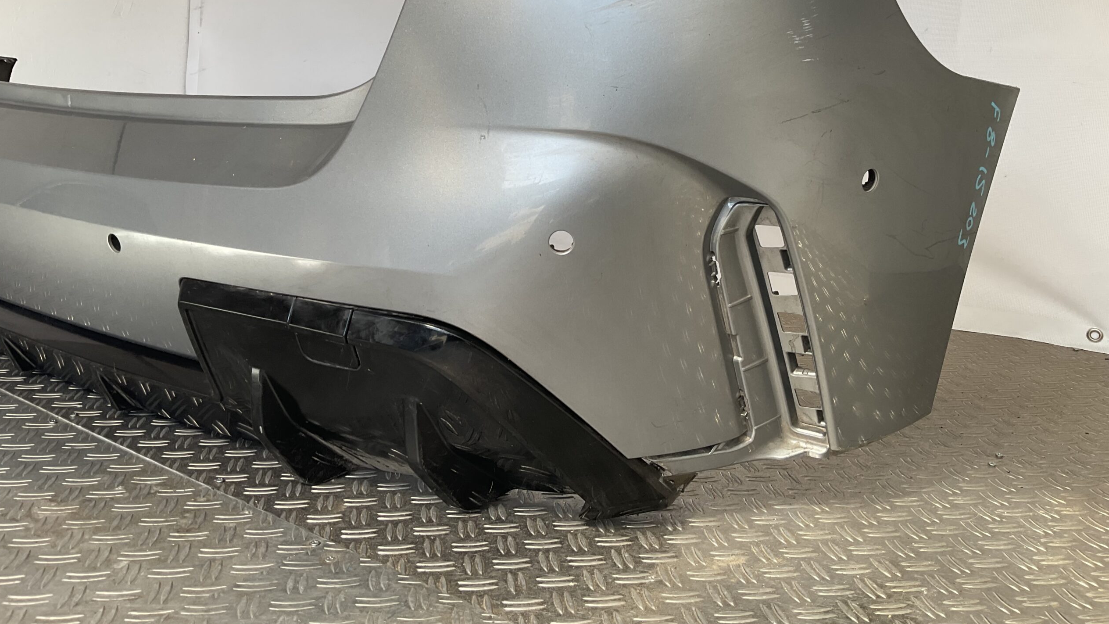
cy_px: 209
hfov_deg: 61.0
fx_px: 941
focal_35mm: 32
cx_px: 548
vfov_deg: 36.3
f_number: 1.8
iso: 16
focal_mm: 3
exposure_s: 1/125
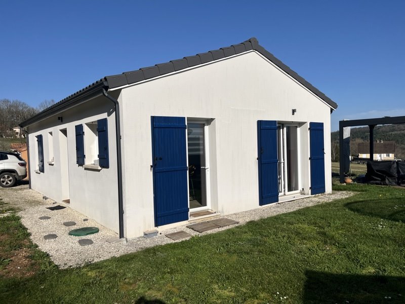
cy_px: 152
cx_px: 202
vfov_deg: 53.1
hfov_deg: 67.3
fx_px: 304
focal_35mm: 26
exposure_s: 1/10870
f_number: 1.6
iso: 50
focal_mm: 5.1
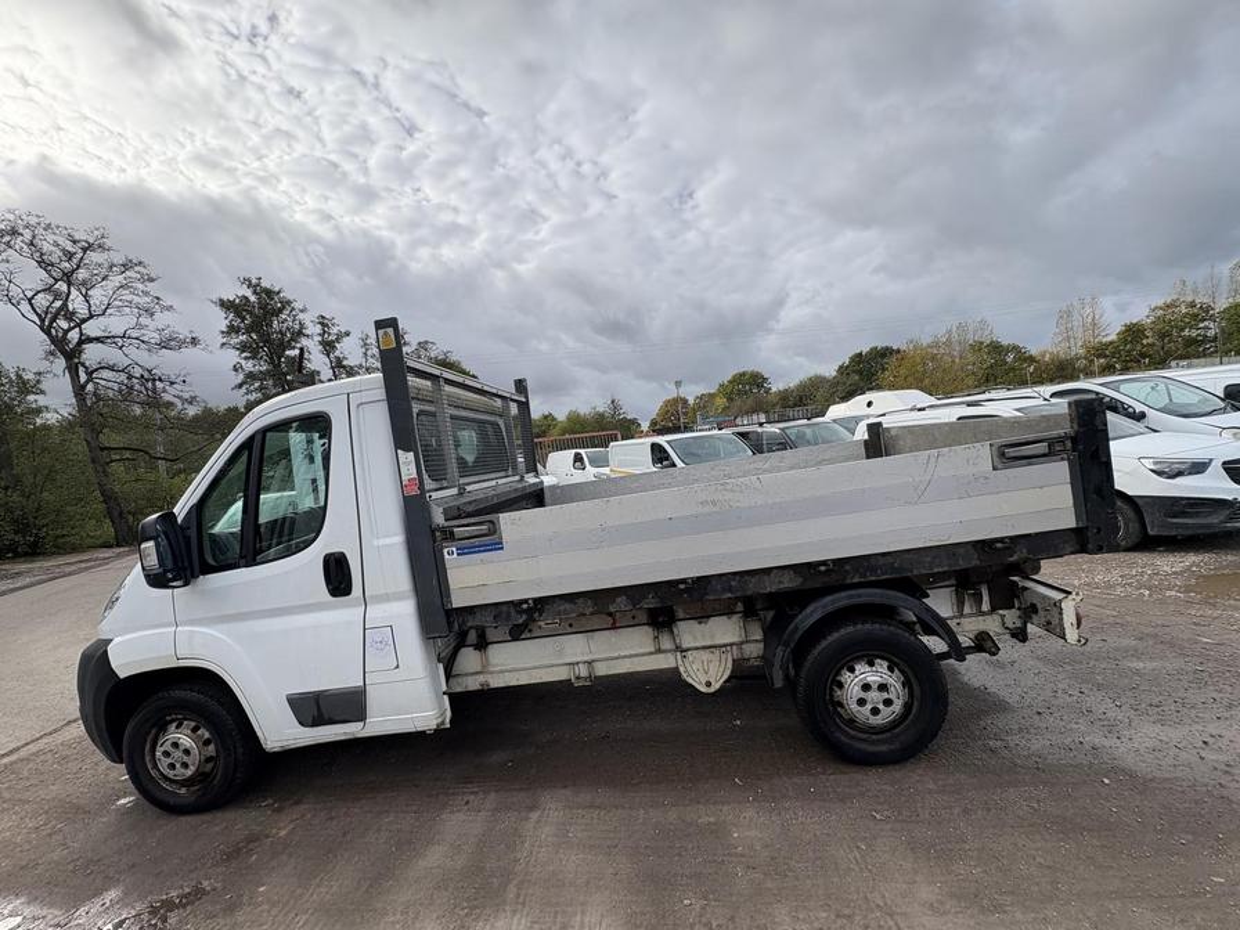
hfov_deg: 102.1
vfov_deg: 85.7
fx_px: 502
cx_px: 620
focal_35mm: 14
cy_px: 465
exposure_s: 1/1048
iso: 40
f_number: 2.2
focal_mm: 2.22
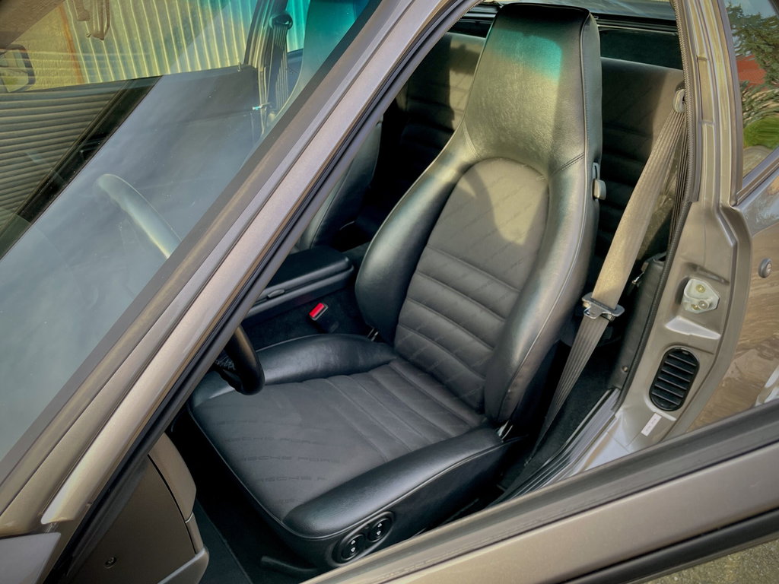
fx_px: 585
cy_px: 292
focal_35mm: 26
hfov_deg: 67.3
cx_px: 390
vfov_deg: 53.1
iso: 80
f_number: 1.6
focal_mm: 4.2
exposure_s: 1/121
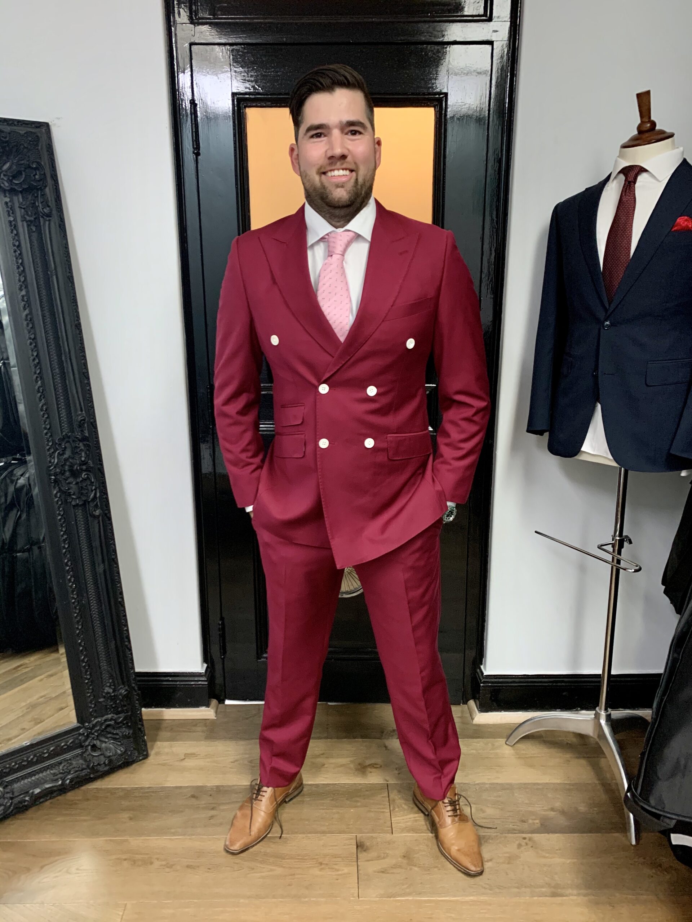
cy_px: 461
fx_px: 693
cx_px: 346
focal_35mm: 26
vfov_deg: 67.3
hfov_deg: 53.1
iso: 320
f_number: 1.8
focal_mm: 4.25
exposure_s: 1/50
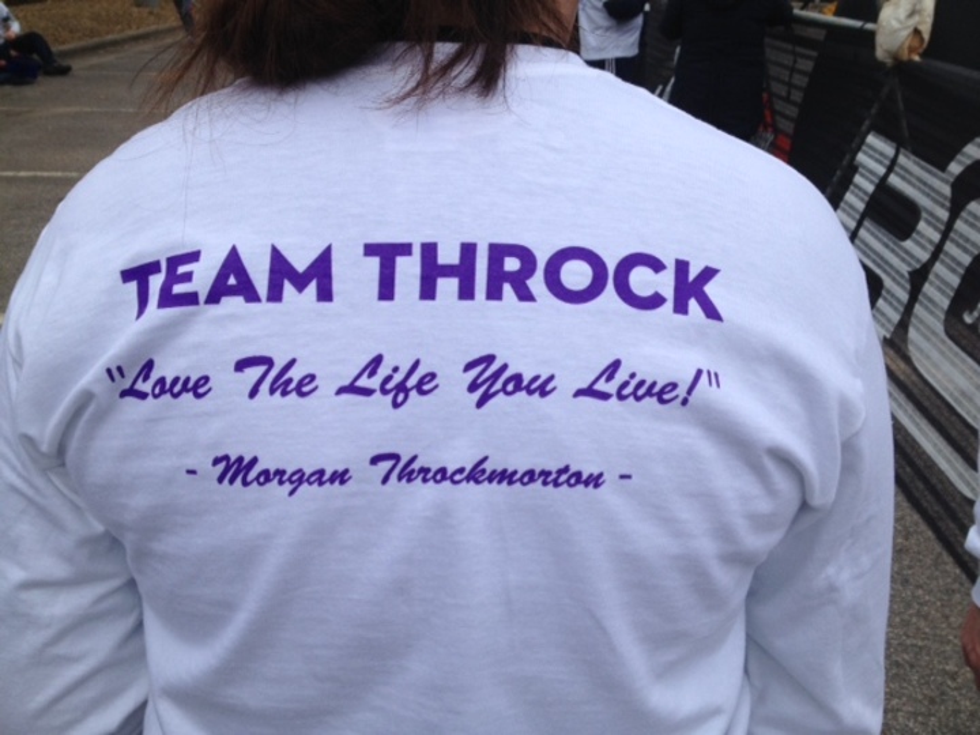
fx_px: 991
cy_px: 368
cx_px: 490
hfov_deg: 52.6
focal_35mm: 35
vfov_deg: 40.7
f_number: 2.4
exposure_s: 1/1314
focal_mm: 4.28
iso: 50
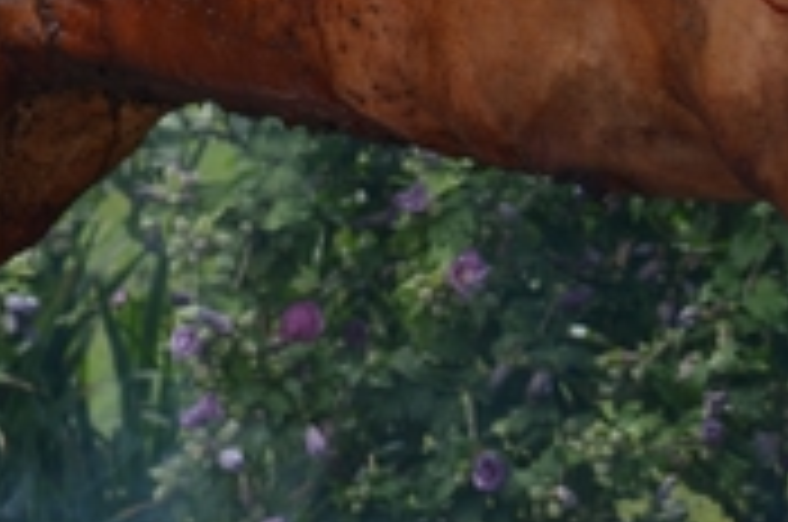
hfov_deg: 10.7
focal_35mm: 189
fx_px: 4129
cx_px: 928
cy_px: 14
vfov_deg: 7.2
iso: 200
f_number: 6.3
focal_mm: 55
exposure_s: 1/160
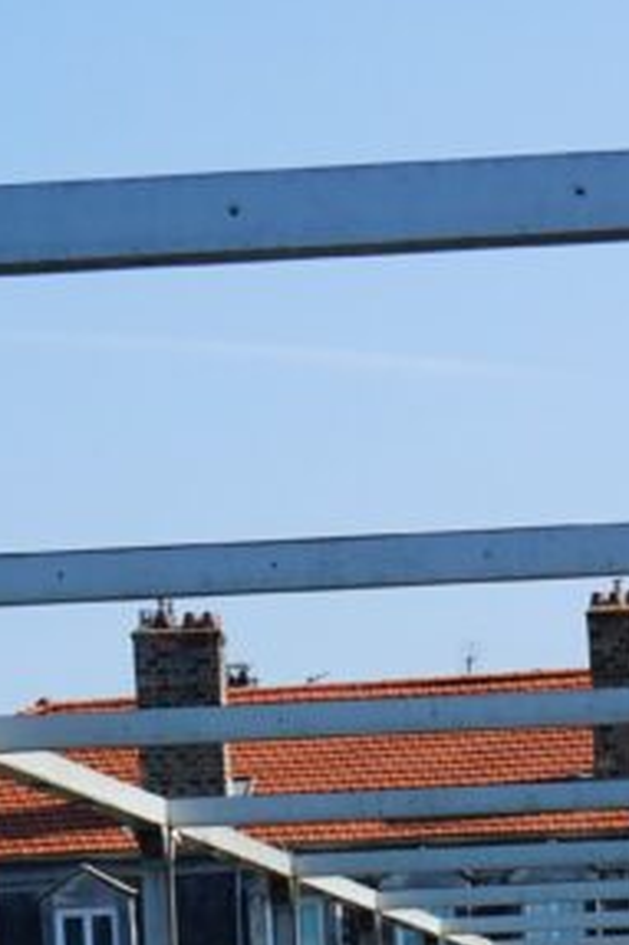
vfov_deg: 9.7
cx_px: 558
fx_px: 5431
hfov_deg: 6.6
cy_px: 1353
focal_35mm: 207
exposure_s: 1/400
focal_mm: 21.56
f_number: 6.3
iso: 125
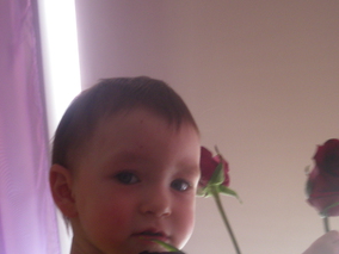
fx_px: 558
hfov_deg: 33.2
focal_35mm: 57
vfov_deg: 25.3
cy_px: 199
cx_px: 247
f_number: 3.5
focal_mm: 6.3
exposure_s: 1/50
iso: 160
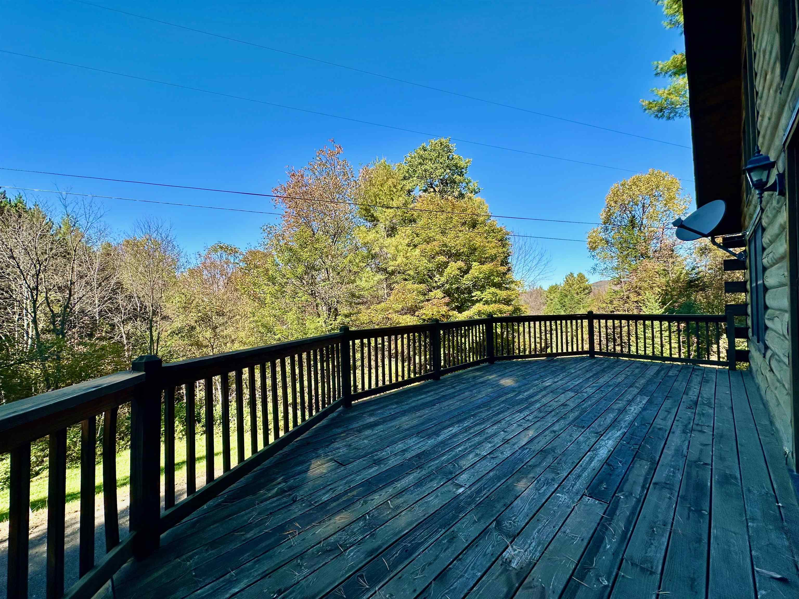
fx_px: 323
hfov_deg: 102.1
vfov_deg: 85.7
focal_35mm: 14
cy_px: 300
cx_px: 400
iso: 40
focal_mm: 2.22
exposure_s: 1/686
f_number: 2.2
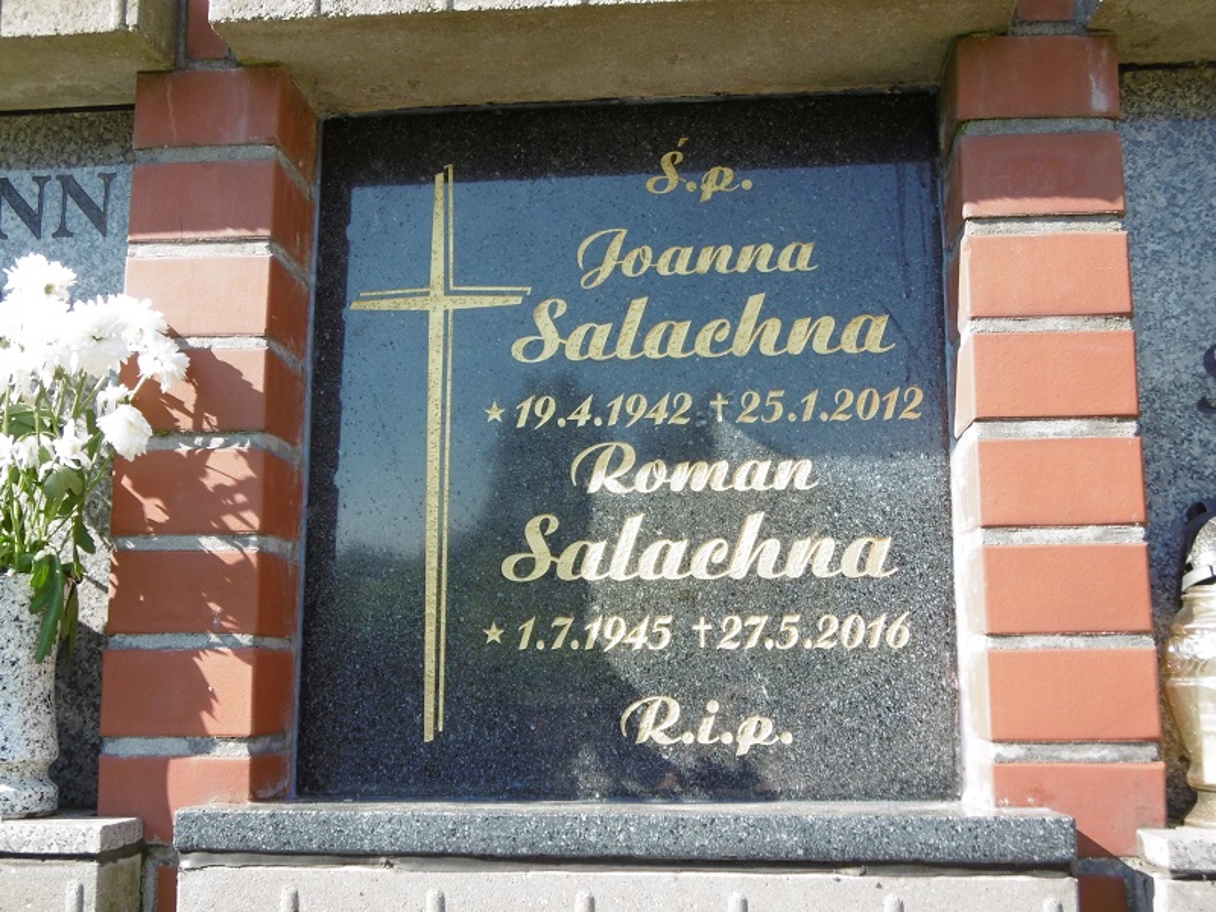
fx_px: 1511
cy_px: 456
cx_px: 608
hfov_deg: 43.9
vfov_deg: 33.6
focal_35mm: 43
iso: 100
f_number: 3.8
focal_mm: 7.7
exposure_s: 1/250
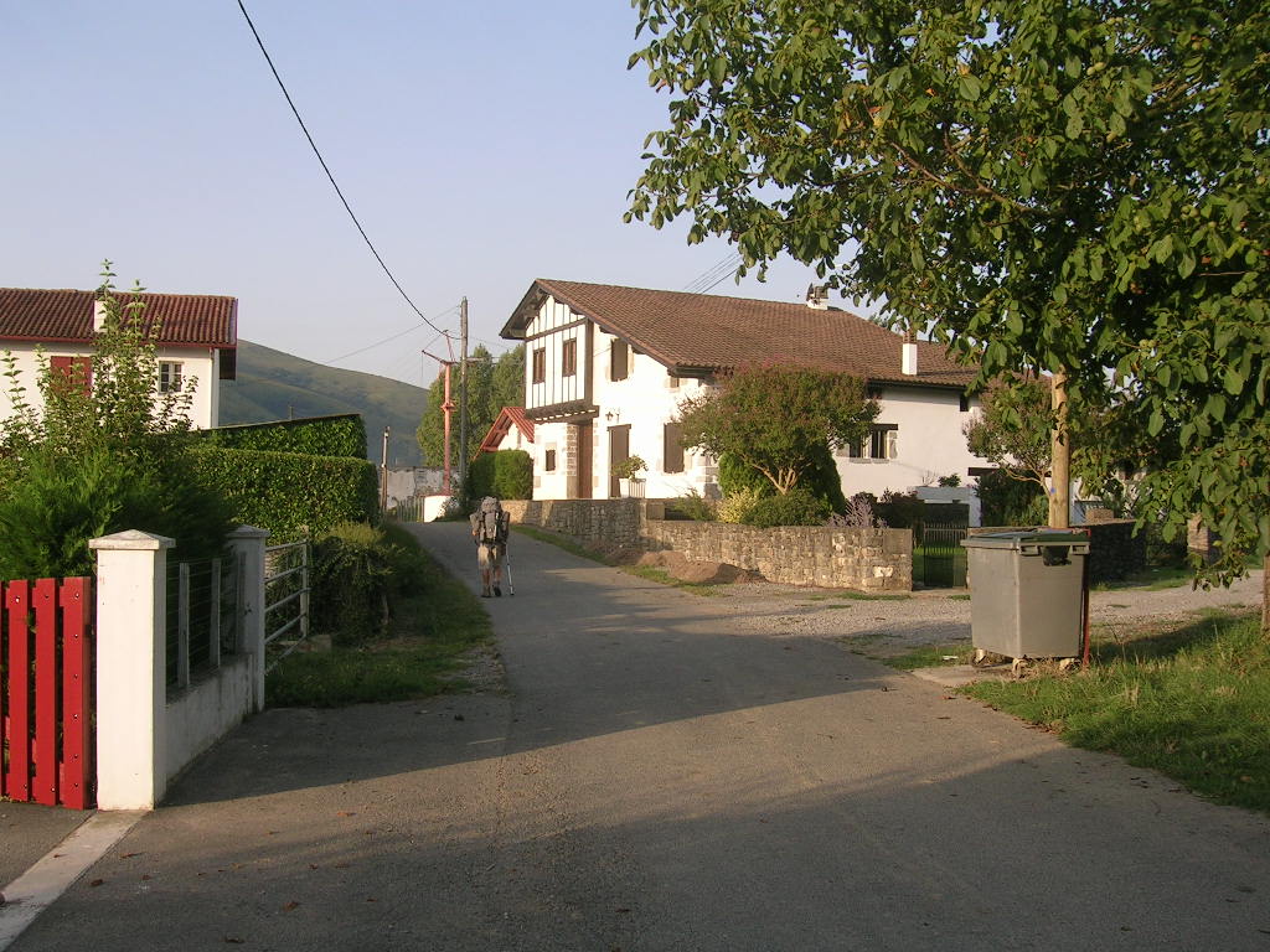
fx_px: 1284
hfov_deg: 52.6
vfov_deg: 40.7
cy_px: 476
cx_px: 635
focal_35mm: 35
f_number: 4.8
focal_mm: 5.4
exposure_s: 1/193
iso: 50
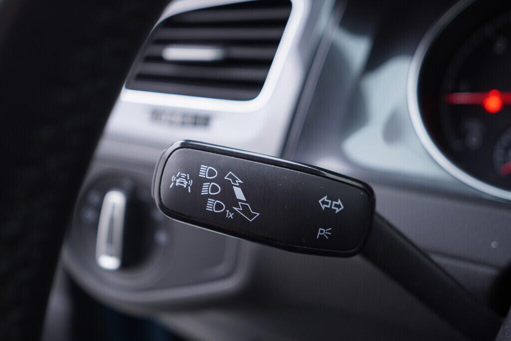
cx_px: 256
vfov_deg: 36.9
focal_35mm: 36
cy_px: 170
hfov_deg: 53.1
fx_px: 511
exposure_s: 1/40
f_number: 2.8
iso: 200
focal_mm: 24
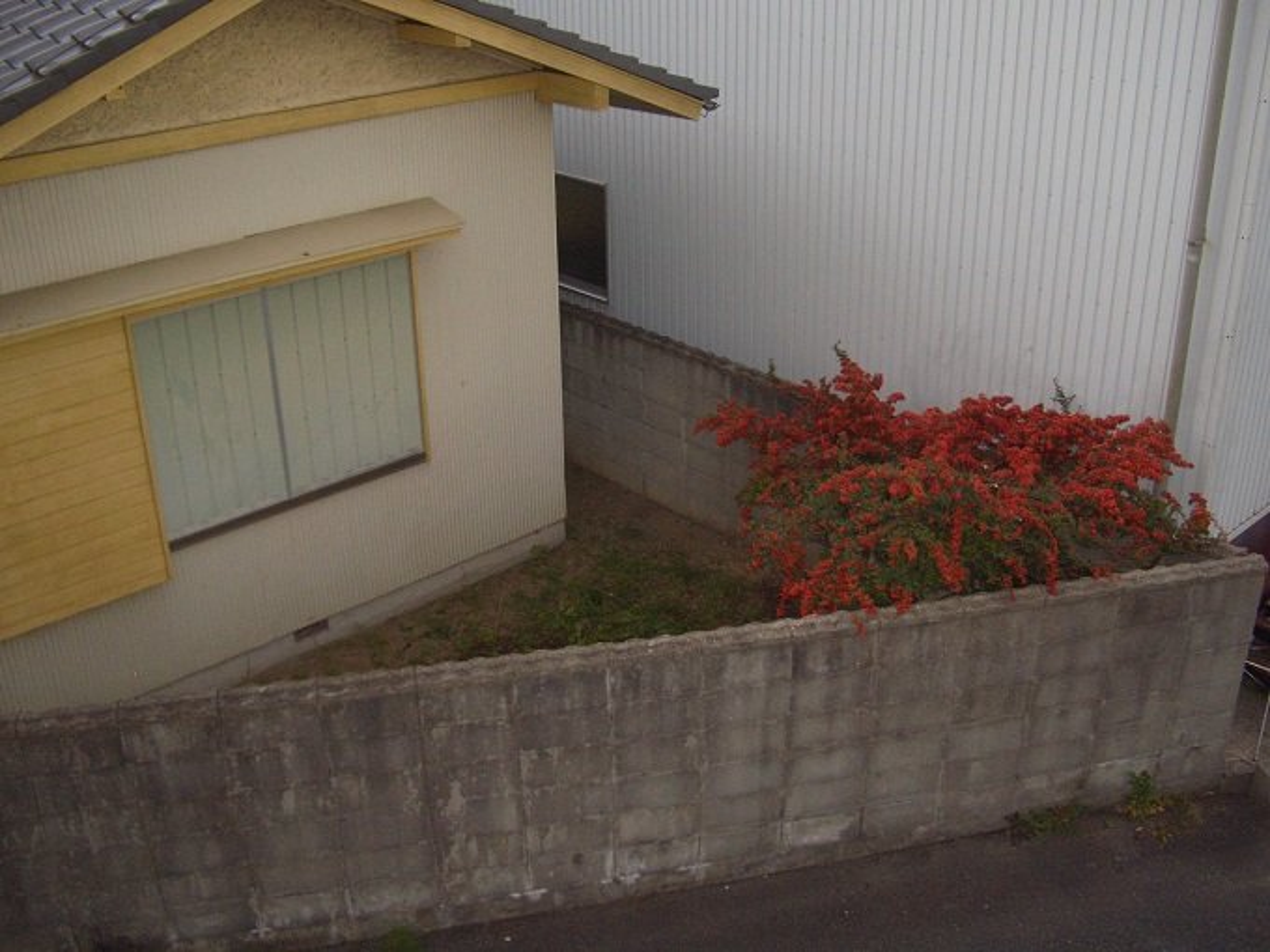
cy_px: 476
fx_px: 1284
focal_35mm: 35
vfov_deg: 40.7
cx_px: 635
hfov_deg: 52.6
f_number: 2.6
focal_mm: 5.8
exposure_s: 1/60
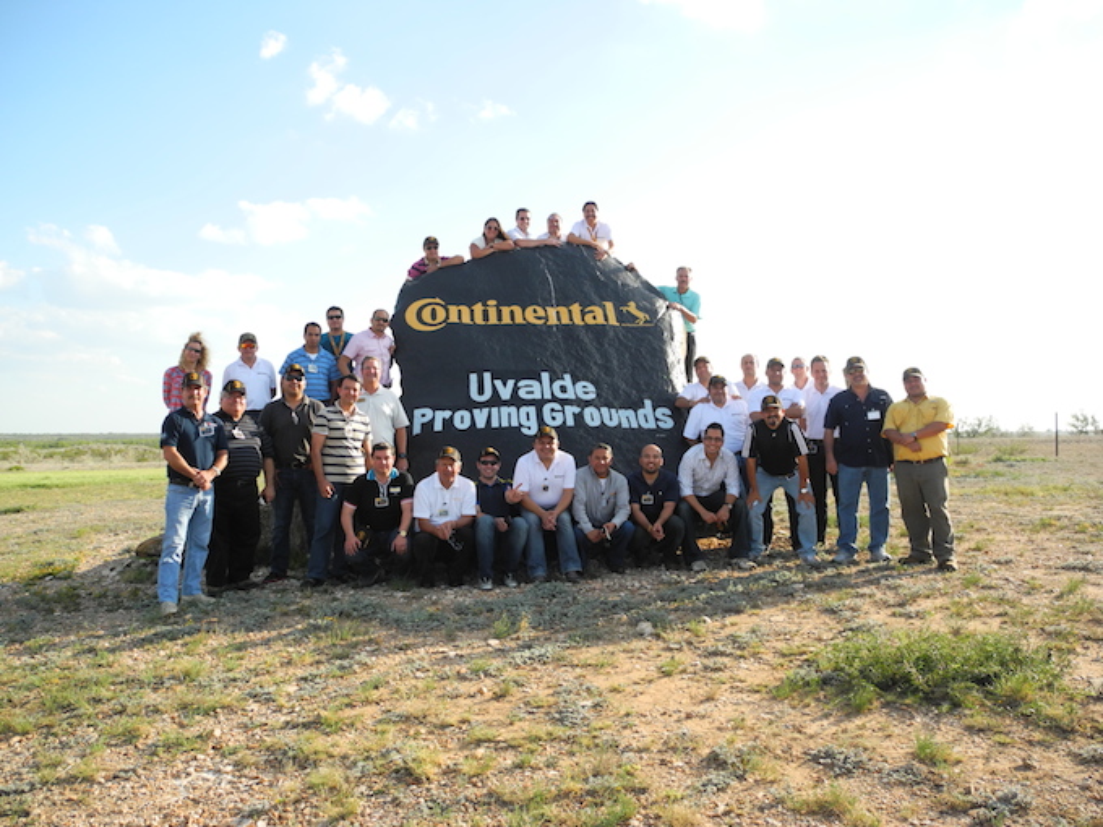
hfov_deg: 63.4
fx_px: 892
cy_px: 414
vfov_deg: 49.7
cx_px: 552
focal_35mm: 28
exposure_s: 1/800
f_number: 2.8
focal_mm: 6
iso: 100
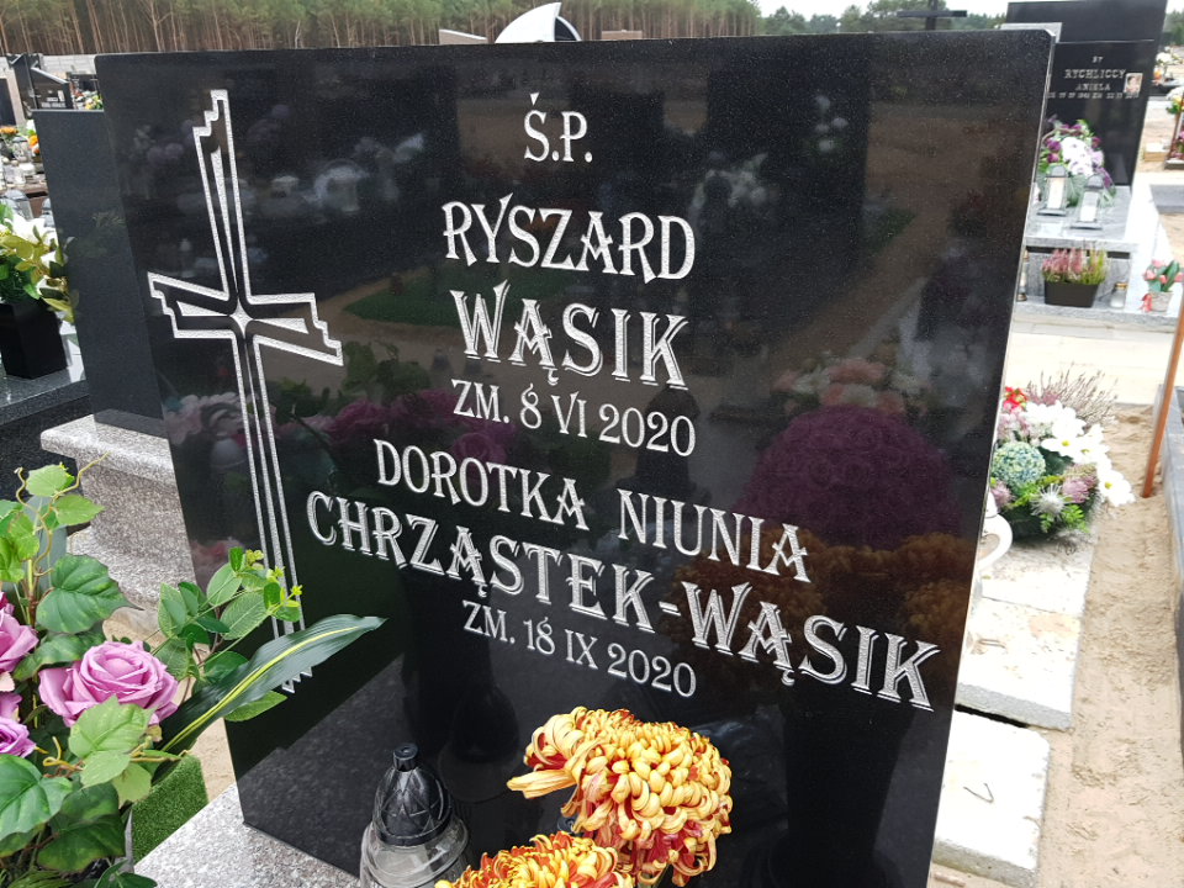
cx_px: 592
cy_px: 444
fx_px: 889
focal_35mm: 26
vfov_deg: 53.1
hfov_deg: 67.3
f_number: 1.7
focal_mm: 4.2
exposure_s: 1/100
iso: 50
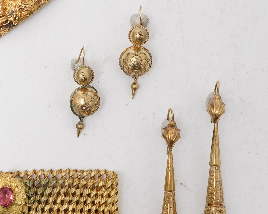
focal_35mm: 119
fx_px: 944
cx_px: 15
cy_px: 90
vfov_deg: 13.0
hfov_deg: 15.9
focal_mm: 30
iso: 500
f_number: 18
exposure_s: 1/125
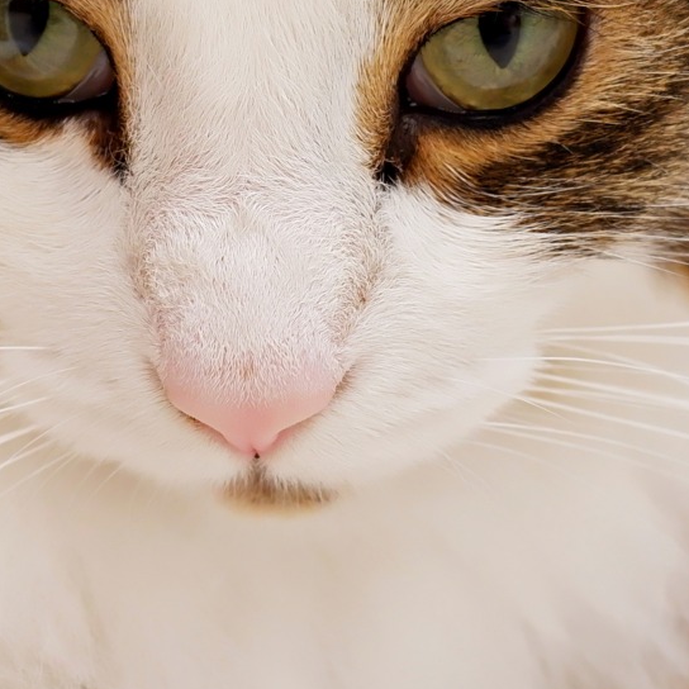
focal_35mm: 92
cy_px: 122
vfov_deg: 18.7
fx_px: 2072
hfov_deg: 18.8
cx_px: 220
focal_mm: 15
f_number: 4
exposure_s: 1/40
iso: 400
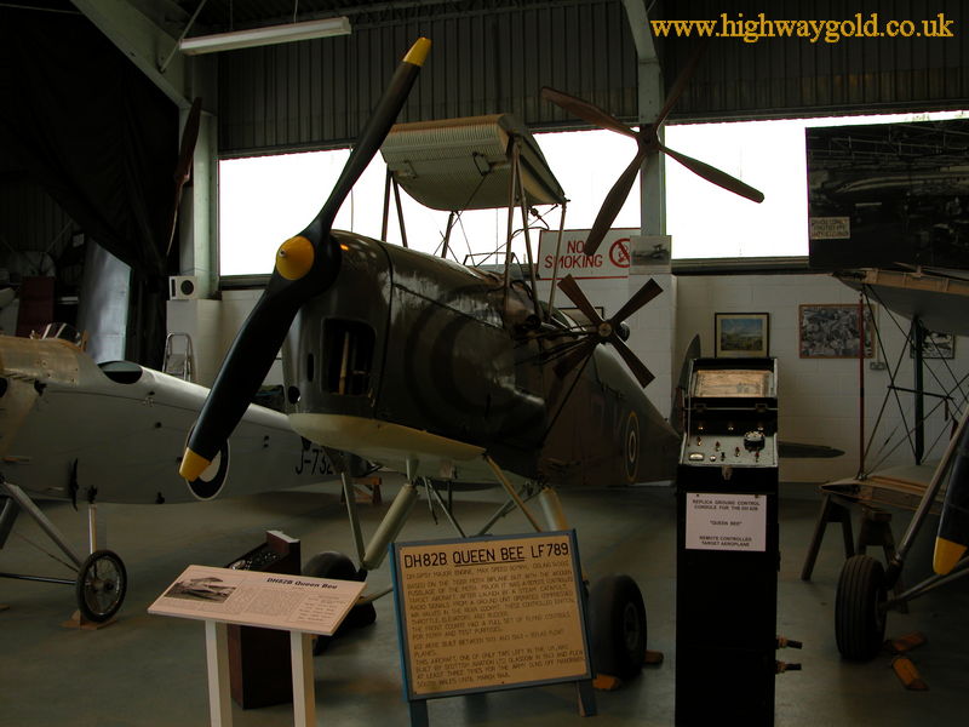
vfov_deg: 40.7
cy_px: 364
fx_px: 980
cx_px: 484
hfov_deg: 52.6
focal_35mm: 35
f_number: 3.5
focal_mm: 8.9
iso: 100
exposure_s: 1/117
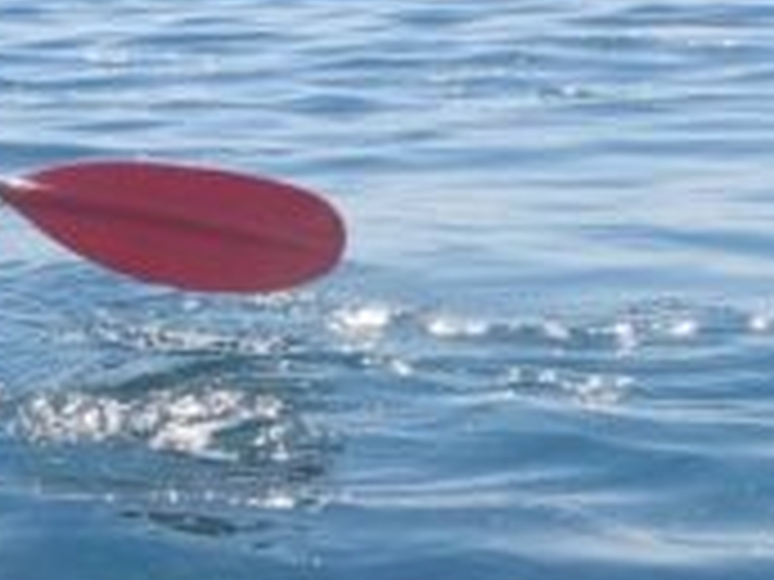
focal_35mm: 107
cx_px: -788
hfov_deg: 14.9
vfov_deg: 13.8
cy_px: 364
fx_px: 2392
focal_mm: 5.23
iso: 40
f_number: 1.8
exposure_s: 1/2343
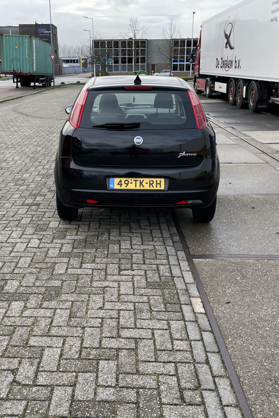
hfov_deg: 35.9
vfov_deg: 51.9
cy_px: 212
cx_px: 117
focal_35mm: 37
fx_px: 430
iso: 32
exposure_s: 1/374
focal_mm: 4.2
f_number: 1.6
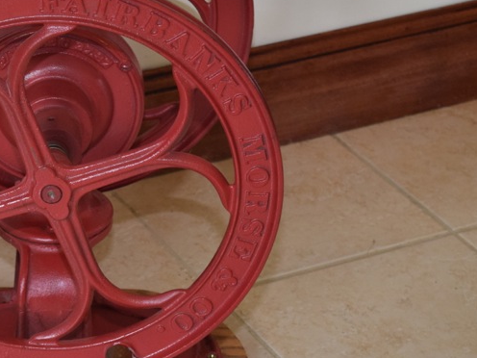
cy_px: 176
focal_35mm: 160
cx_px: 9
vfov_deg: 9.3
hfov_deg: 12.2
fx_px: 2204
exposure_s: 1/100
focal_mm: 55
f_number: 5.6
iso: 800
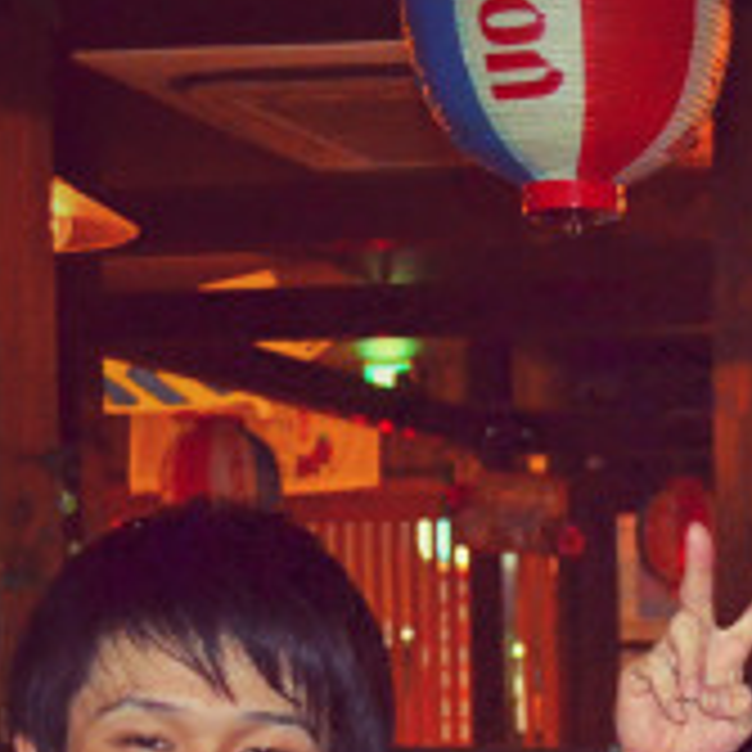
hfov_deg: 13.7
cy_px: 957
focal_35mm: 119
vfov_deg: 14.1
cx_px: 1157
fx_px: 2925
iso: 3200
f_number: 4
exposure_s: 1/60
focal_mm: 24
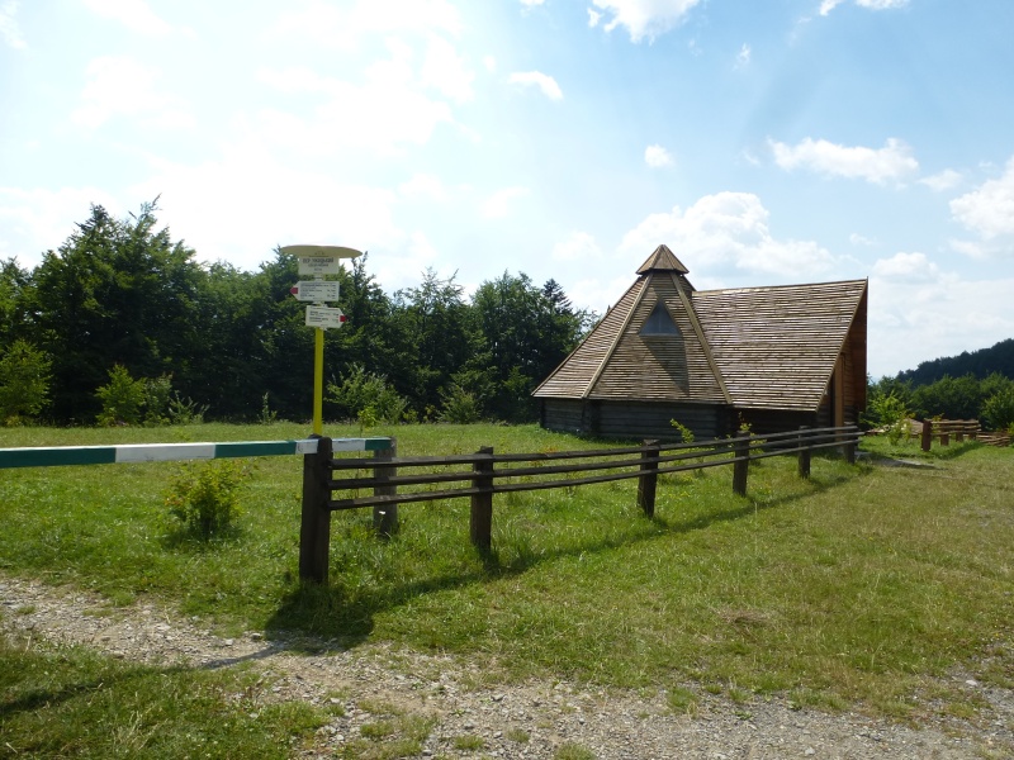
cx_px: 507
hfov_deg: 71.6
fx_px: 703
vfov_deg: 56.8
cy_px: 380
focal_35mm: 24
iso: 100
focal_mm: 4.3
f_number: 4
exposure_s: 1/800
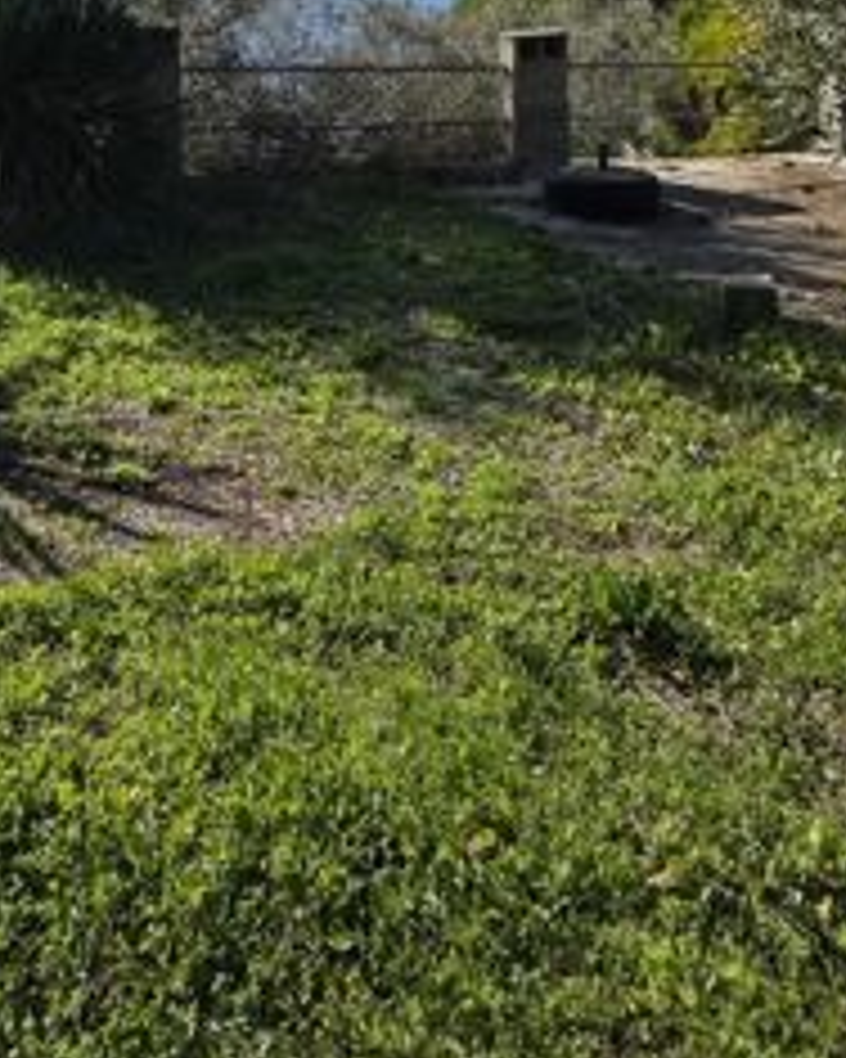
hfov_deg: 38.6
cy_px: -113
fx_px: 1189
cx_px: 263
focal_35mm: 38
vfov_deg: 39.1
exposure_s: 1/3409
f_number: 1.9
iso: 40
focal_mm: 2.2
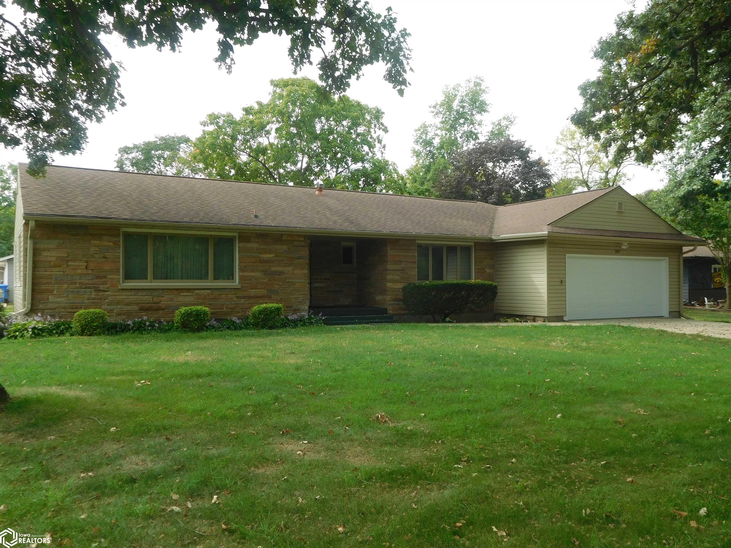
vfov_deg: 49.7
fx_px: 591
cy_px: 274
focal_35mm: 28
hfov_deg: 63.4
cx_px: 366
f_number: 3.5
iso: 125
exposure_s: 1/320
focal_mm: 5
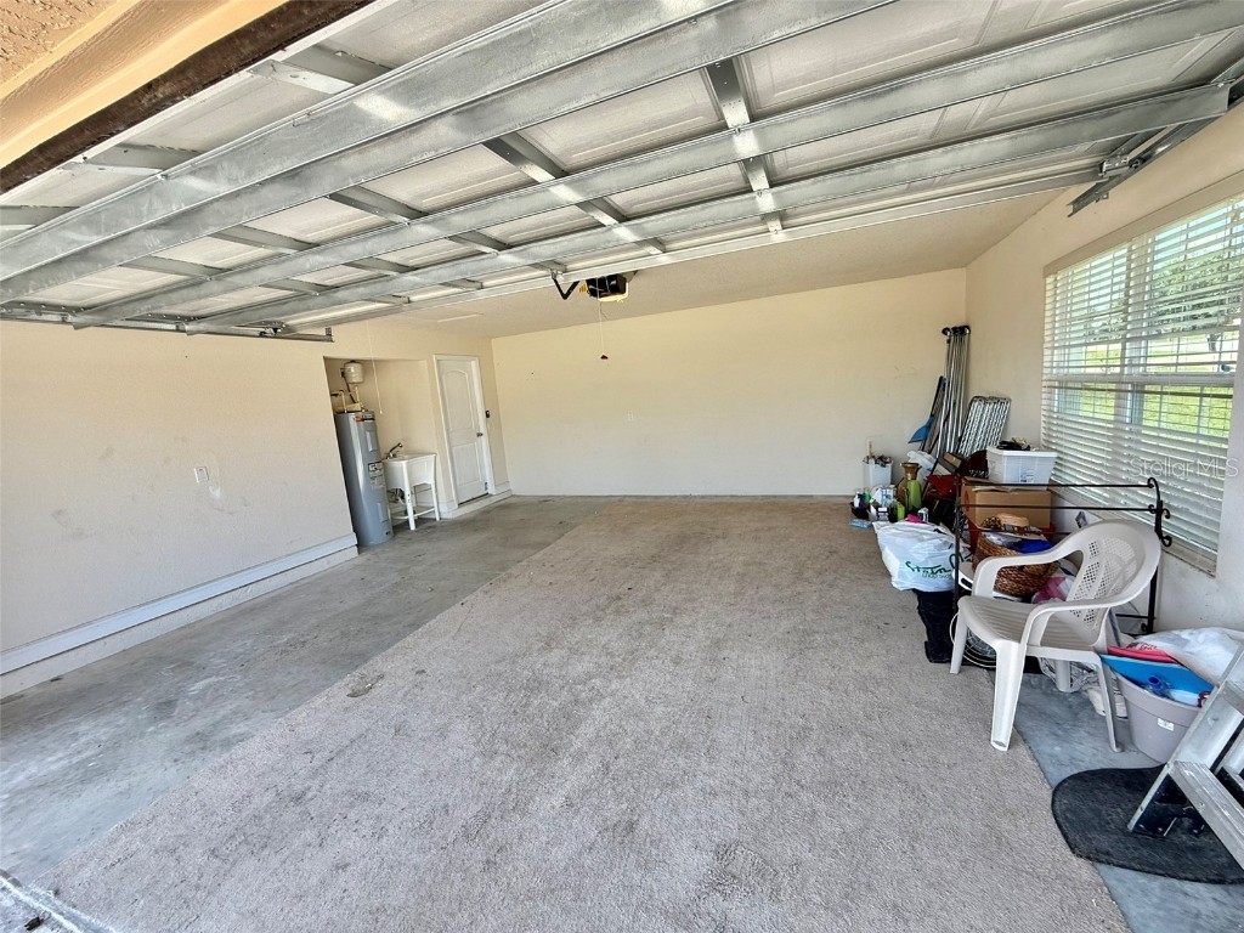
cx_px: 622
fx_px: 503
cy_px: 466
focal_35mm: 14
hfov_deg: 102.1
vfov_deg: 85.7
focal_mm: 2.22
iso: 50
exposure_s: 1/157
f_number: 2.2
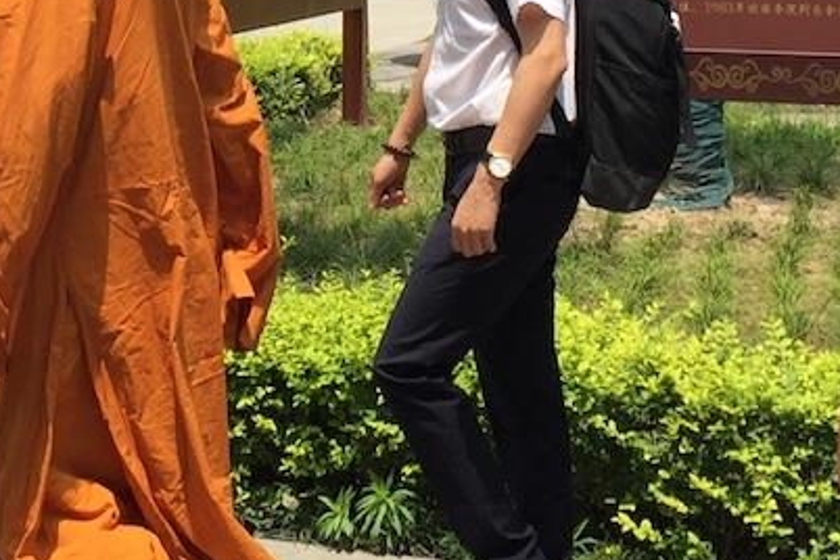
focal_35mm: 100
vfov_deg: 13.5
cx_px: 64
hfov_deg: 20.0
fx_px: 2333
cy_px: -21
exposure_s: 1/1319
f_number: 2.2
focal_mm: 4.15
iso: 32
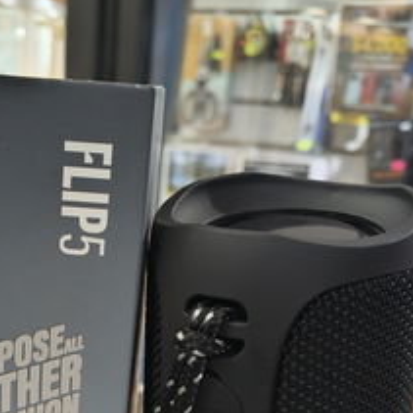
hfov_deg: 29.0
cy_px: 484
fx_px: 783
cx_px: 88
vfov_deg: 26.5
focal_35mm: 58
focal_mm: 4.81
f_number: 1.8
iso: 301
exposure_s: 1/50
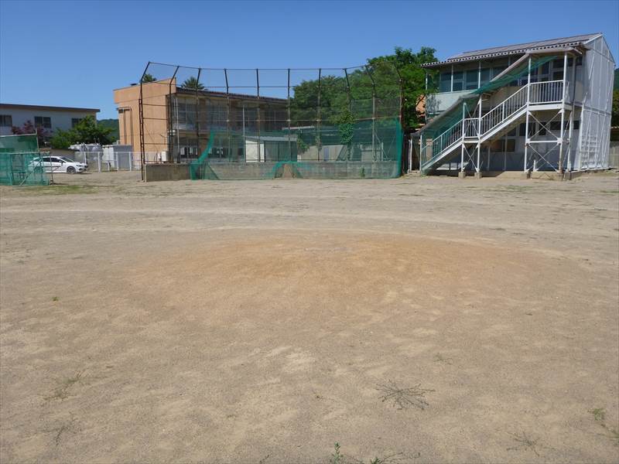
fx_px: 501
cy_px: 232
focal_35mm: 28
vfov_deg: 49.7
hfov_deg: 63.4
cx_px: 310
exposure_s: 1/200
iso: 100
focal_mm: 4.9
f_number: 10
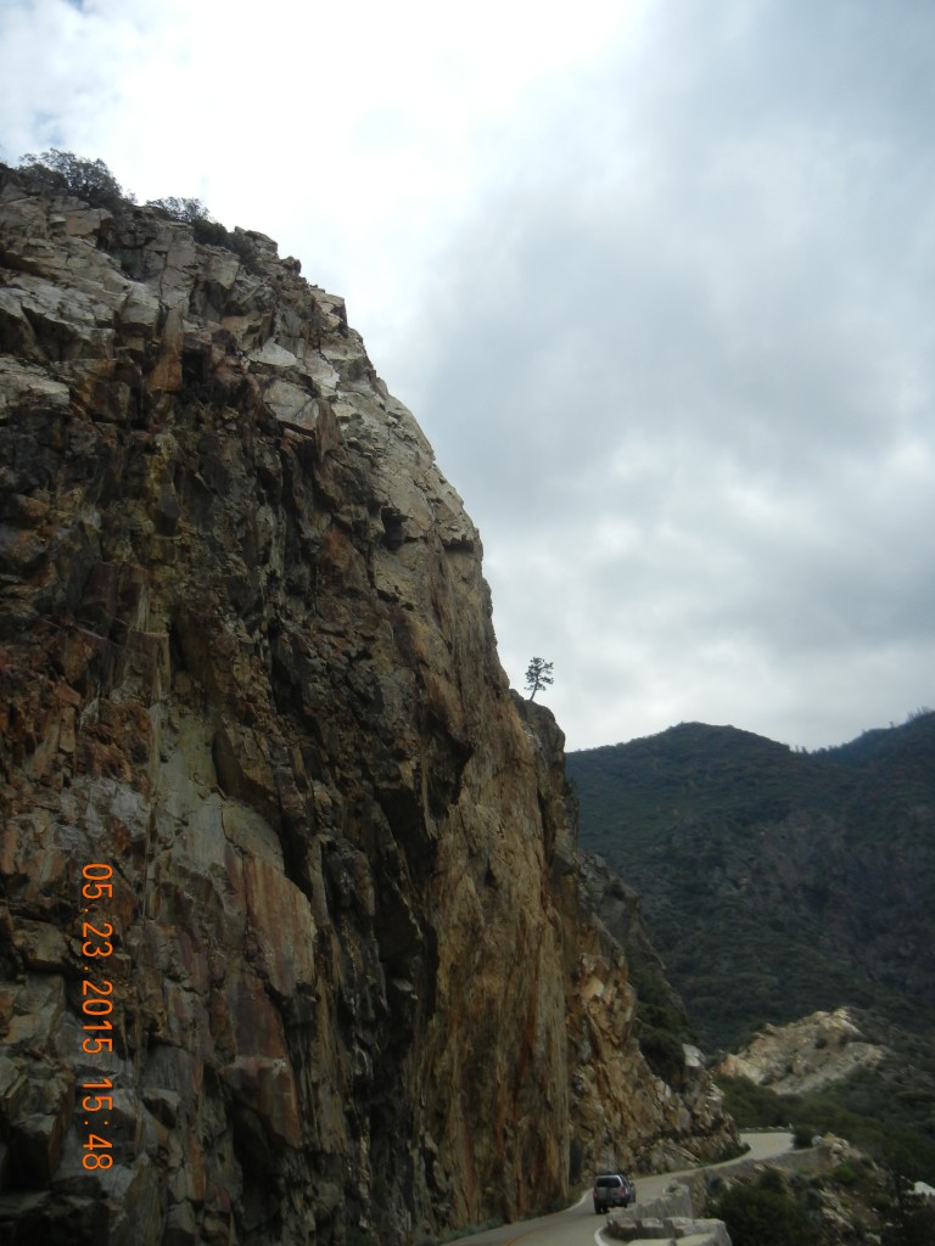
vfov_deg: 60.0
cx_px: 468
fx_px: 1080
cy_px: 623
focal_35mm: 30
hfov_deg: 46.8
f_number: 7
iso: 160
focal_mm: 5.4
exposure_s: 1/485
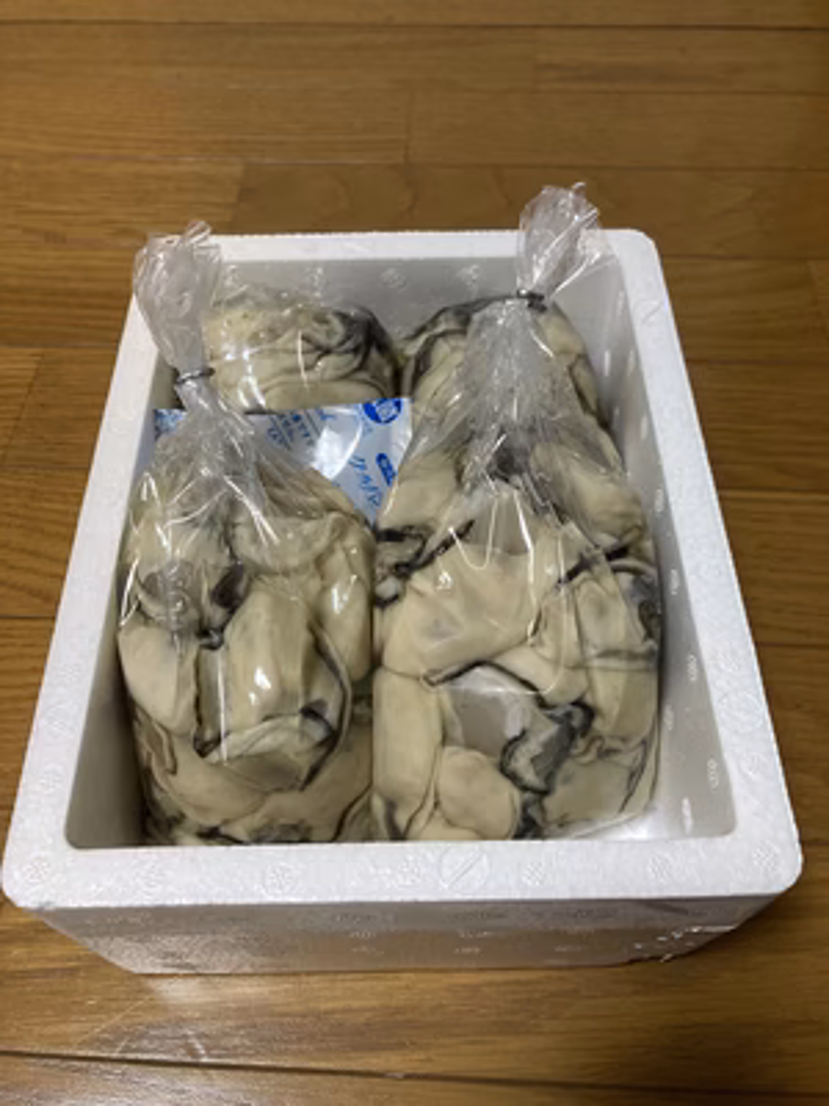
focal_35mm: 28
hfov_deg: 49.7
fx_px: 894
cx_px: 414
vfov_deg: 63.4
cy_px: 553
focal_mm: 3.99
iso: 160
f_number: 1.8
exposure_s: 1/60
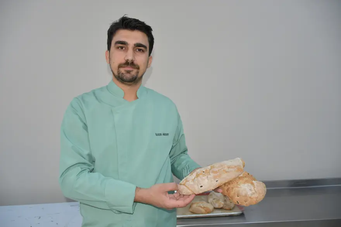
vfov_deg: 47.9
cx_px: 170
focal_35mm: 27
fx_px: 256
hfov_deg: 67.4
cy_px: 114
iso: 360
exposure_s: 1/125
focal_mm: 18
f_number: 3.5
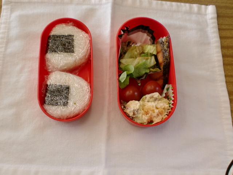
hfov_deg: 52.6
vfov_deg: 40.7
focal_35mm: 35
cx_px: 116
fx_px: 236
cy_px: 88
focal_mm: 6.3
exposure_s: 1/60
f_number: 3.1
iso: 64
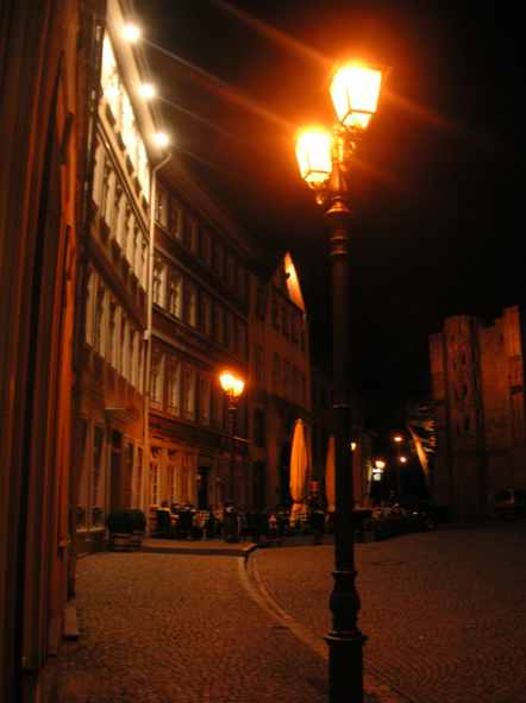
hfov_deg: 38.6
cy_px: 352
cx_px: 263
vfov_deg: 50.2
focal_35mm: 37
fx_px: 751
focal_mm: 6.1
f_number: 2.8
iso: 100
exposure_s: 1/4
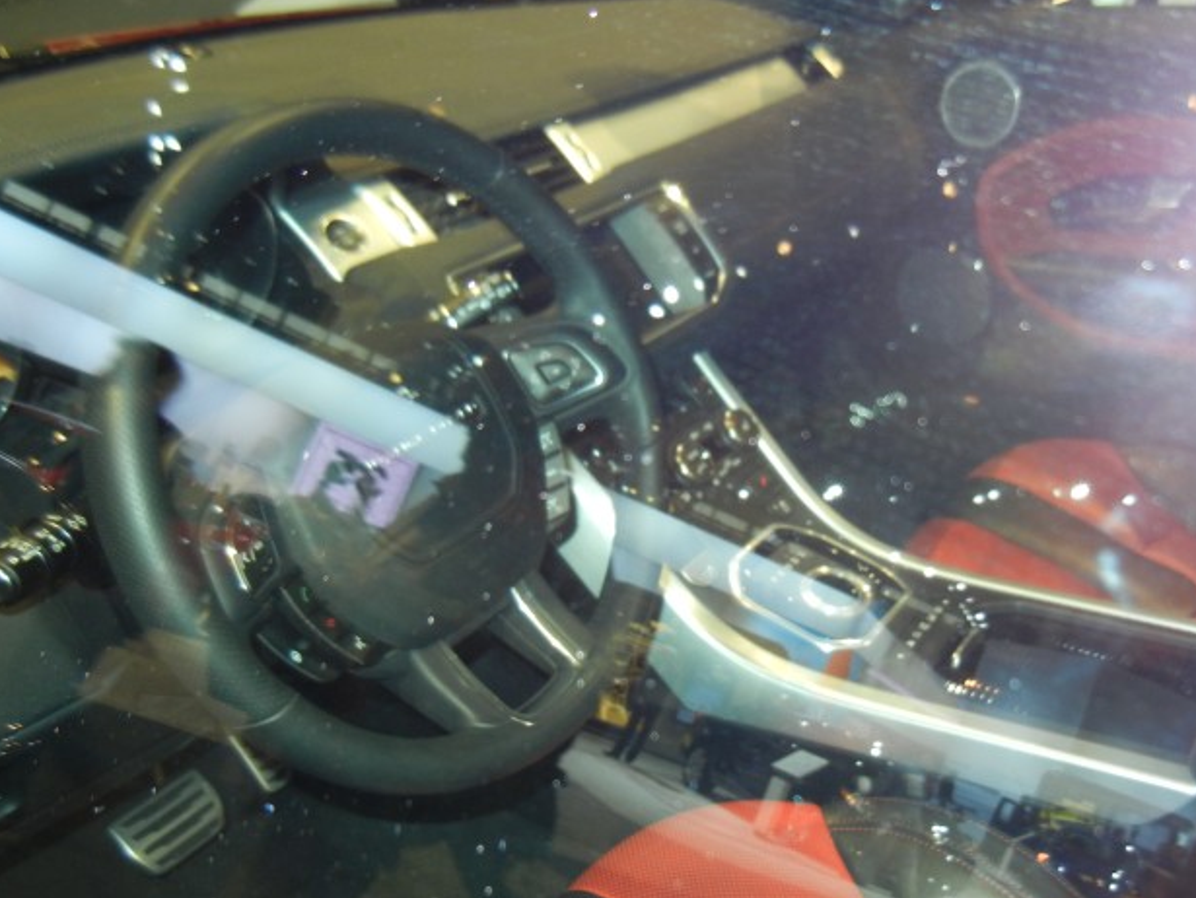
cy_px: 517
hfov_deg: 47.6
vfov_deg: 36.8
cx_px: 708
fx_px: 1348
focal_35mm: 39
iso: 200
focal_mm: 5.4
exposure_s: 1/30
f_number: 3.5
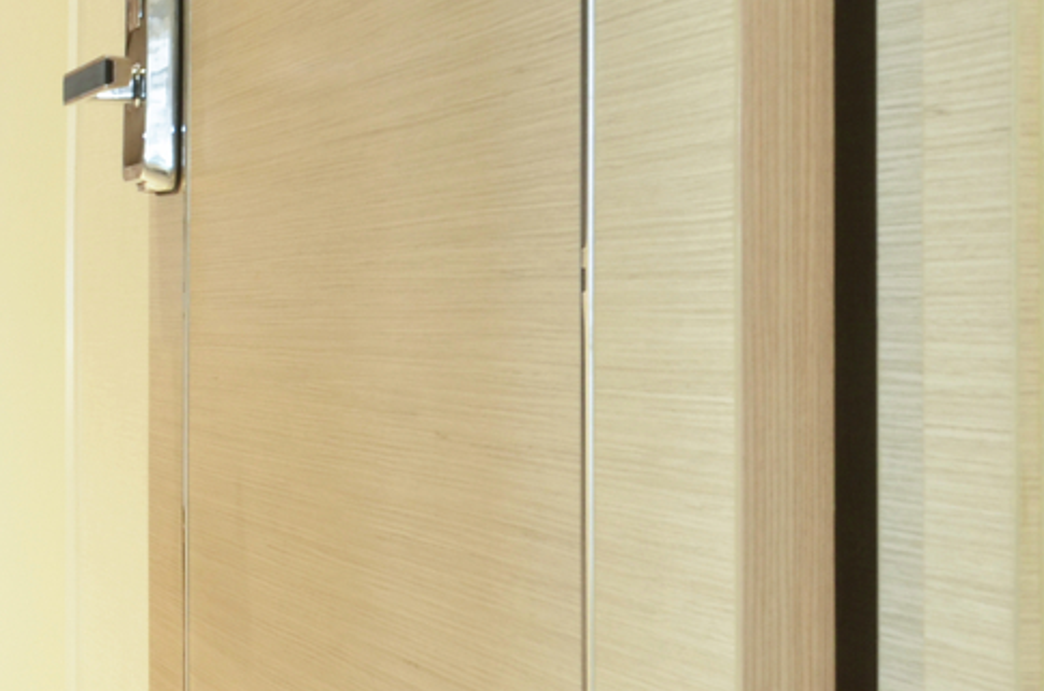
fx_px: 1852
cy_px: 287
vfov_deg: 21.1
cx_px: -308
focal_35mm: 64
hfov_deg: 26.7
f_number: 11
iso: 400
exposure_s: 1/8
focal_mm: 14
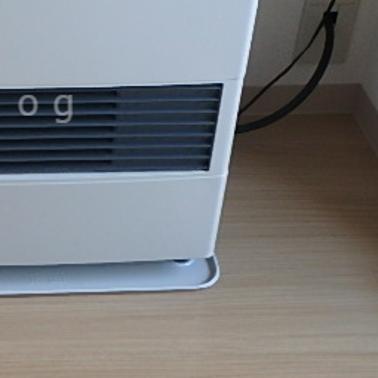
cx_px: -21
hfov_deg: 20.8
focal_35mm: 80
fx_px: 988
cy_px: 105
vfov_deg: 21.5
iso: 400
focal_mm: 6.4
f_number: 5
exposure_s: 1/40
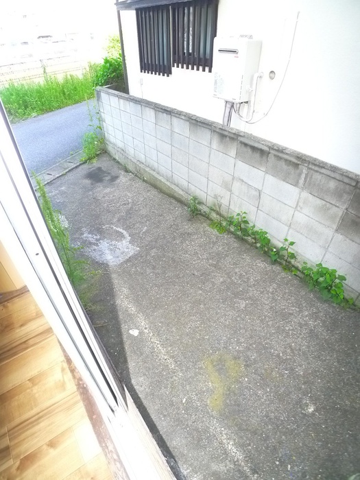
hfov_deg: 56.8
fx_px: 333
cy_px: 240
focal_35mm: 24
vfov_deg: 71.6
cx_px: 180
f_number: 2.2
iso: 400
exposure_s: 1/100
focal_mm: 5.1
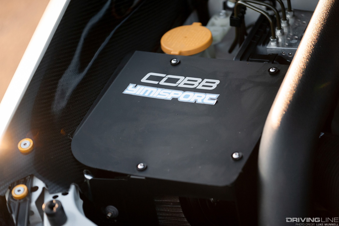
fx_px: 1224
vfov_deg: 10.5
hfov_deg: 15.8
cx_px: 170
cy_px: 113
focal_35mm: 130
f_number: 4
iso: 1600
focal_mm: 130
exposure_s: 1/640
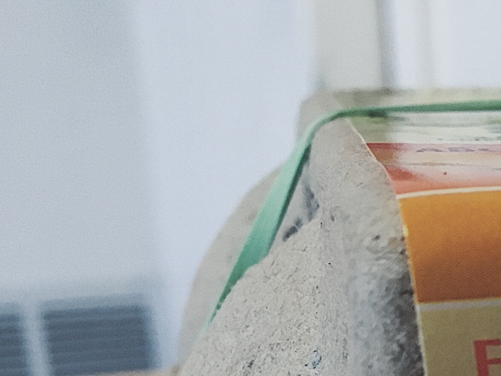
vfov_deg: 13.8
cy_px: 612
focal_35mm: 99
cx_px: 836
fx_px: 1433
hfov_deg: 17.1
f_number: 2.2
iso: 125
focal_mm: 4.15
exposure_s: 1/30
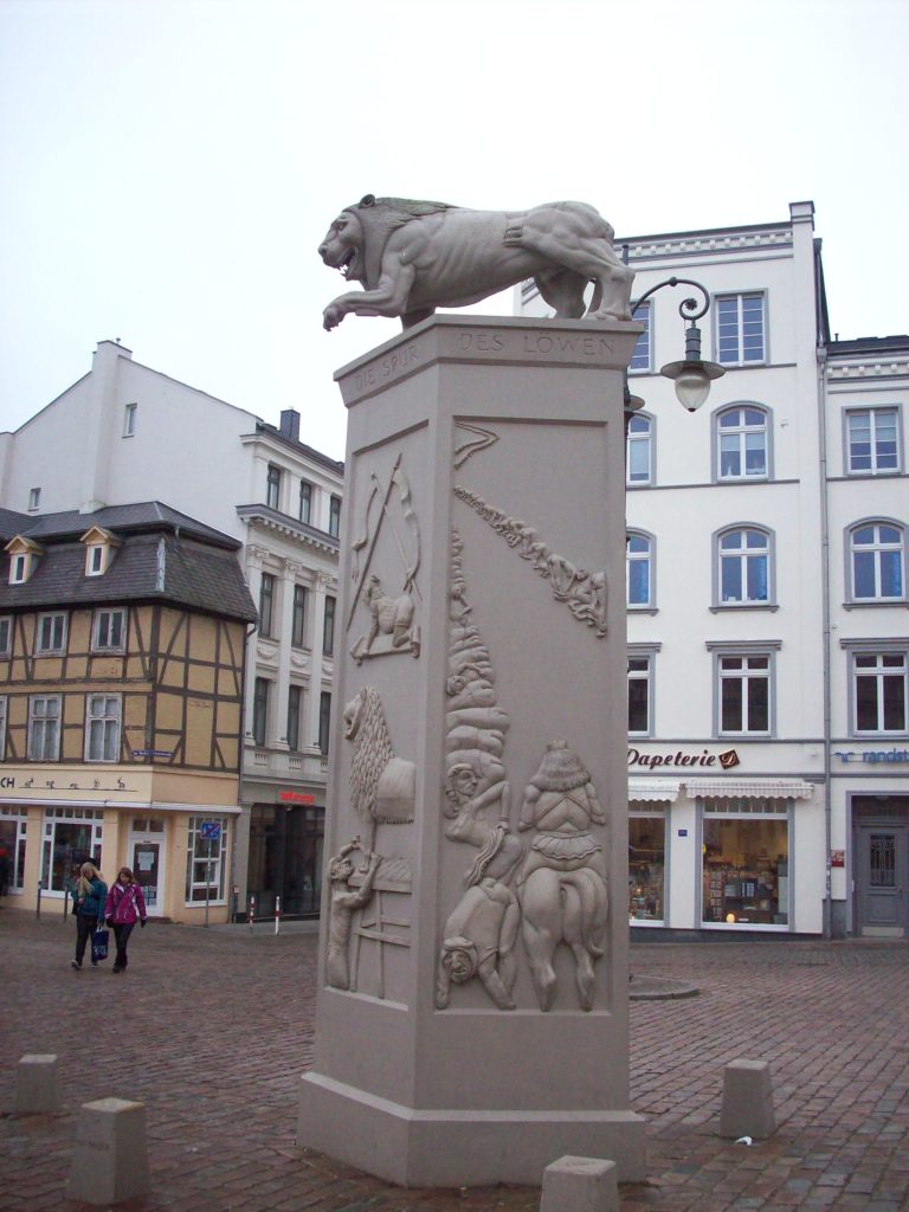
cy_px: 606
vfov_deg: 50.1
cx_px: 454
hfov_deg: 38.7
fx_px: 1295
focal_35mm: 37
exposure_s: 1/128
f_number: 2.8
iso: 183
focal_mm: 6.2
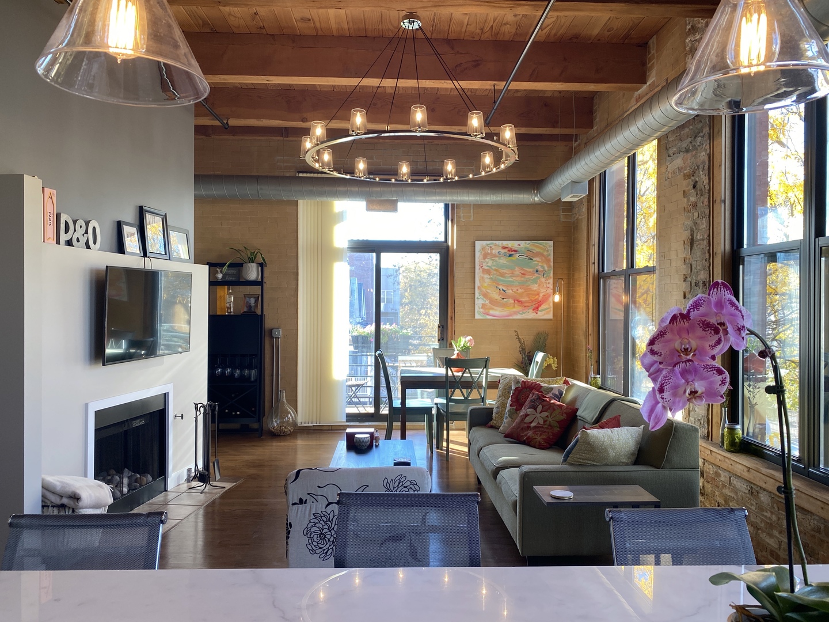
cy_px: 311
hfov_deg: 67.3
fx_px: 623
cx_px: 414
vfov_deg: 53.1
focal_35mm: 26
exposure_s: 1/120
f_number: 1.8
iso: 80
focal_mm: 4.25
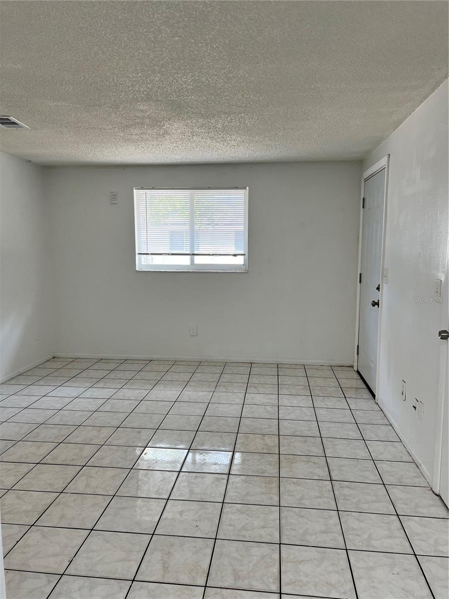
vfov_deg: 67.3
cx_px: 224
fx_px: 450
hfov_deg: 53.1
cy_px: 300
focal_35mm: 26
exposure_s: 1/120
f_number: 1.5
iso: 64
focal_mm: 5.7
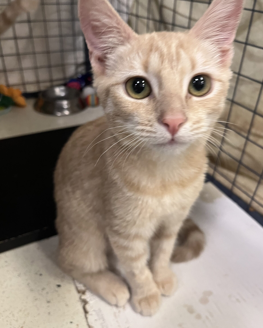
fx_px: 272
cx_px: 135
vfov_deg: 62.2
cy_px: 154
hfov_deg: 51.5
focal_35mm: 28
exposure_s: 1/50
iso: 250
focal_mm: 5.1
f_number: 1.6
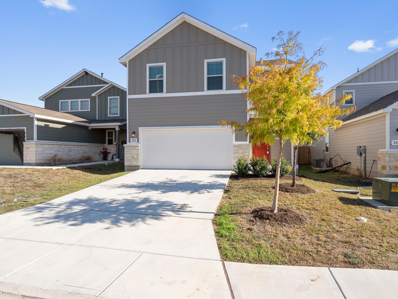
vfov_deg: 66.0
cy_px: 152
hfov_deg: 81.7
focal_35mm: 20
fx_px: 230
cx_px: 208
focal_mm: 18
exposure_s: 1/1250
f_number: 8
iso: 500
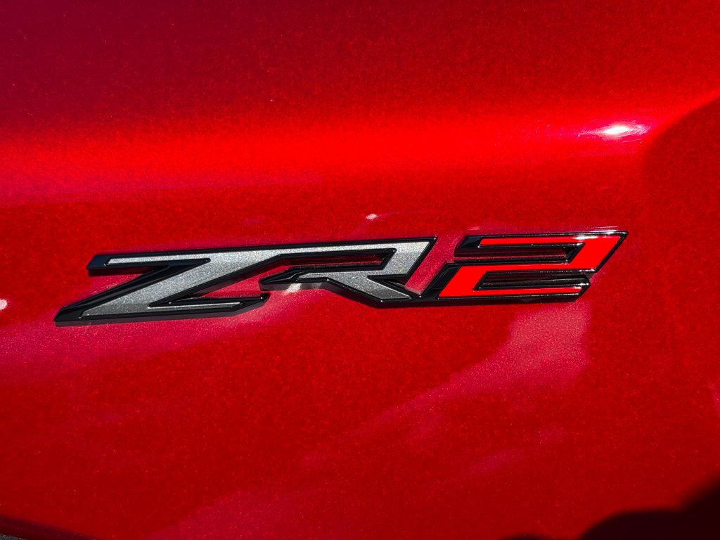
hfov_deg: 39.7
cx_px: 360
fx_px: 998
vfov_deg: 30.3
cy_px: 270
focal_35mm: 48
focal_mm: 6.76
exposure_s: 1/1642
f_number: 1.78
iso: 64
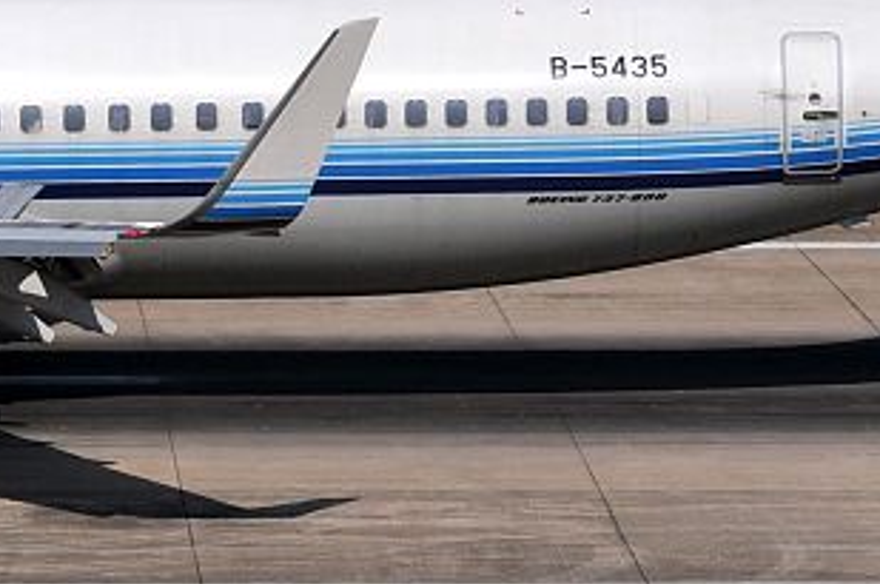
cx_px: -91
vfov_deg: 2.9
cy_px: 38
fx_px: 11373
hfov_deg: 4.4
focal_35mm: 466
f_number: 8
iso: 200
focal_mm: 80
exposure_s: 1/2000
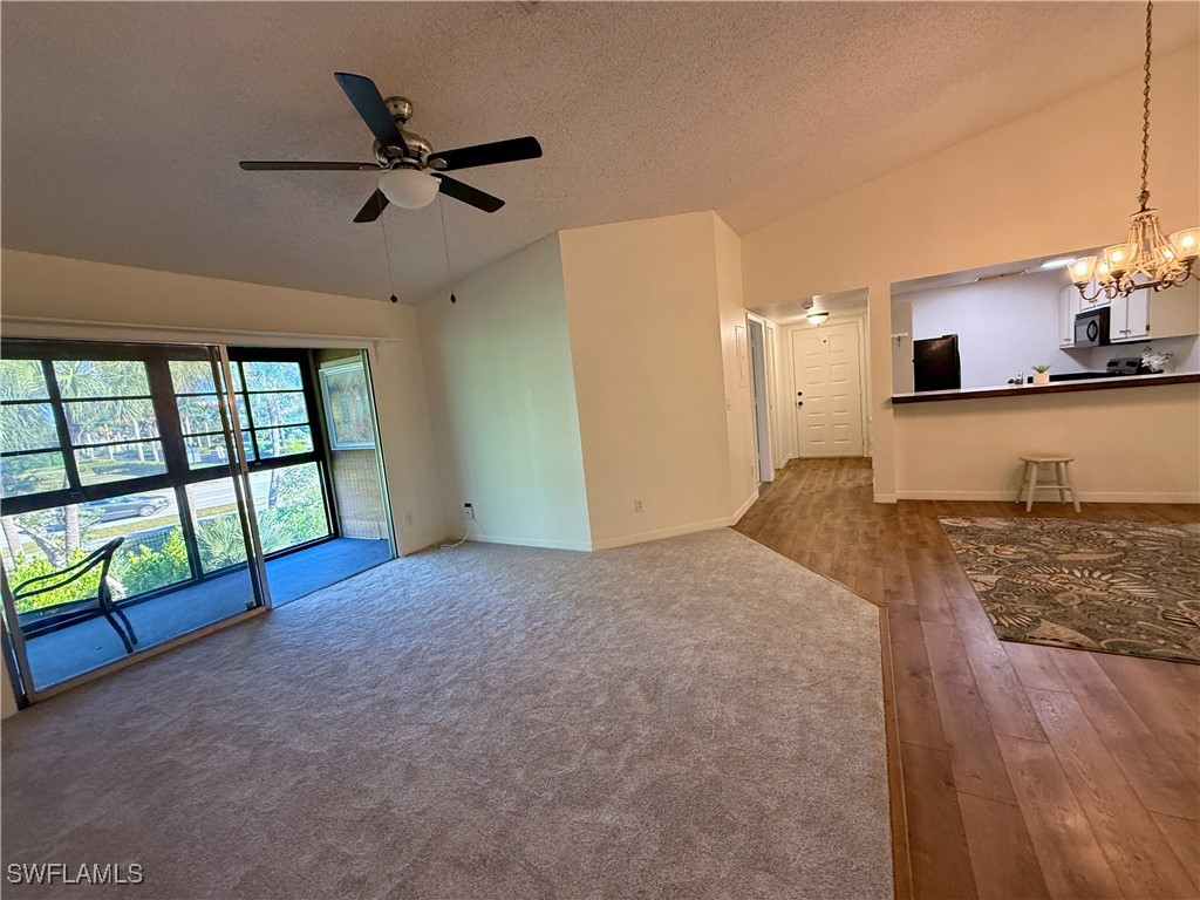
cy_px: 450
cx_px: 600
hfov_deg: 102.1
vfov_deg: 85.7
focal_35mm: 14
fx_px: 485
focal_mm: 2.22
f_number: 2.2
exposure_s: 1/120
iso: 320
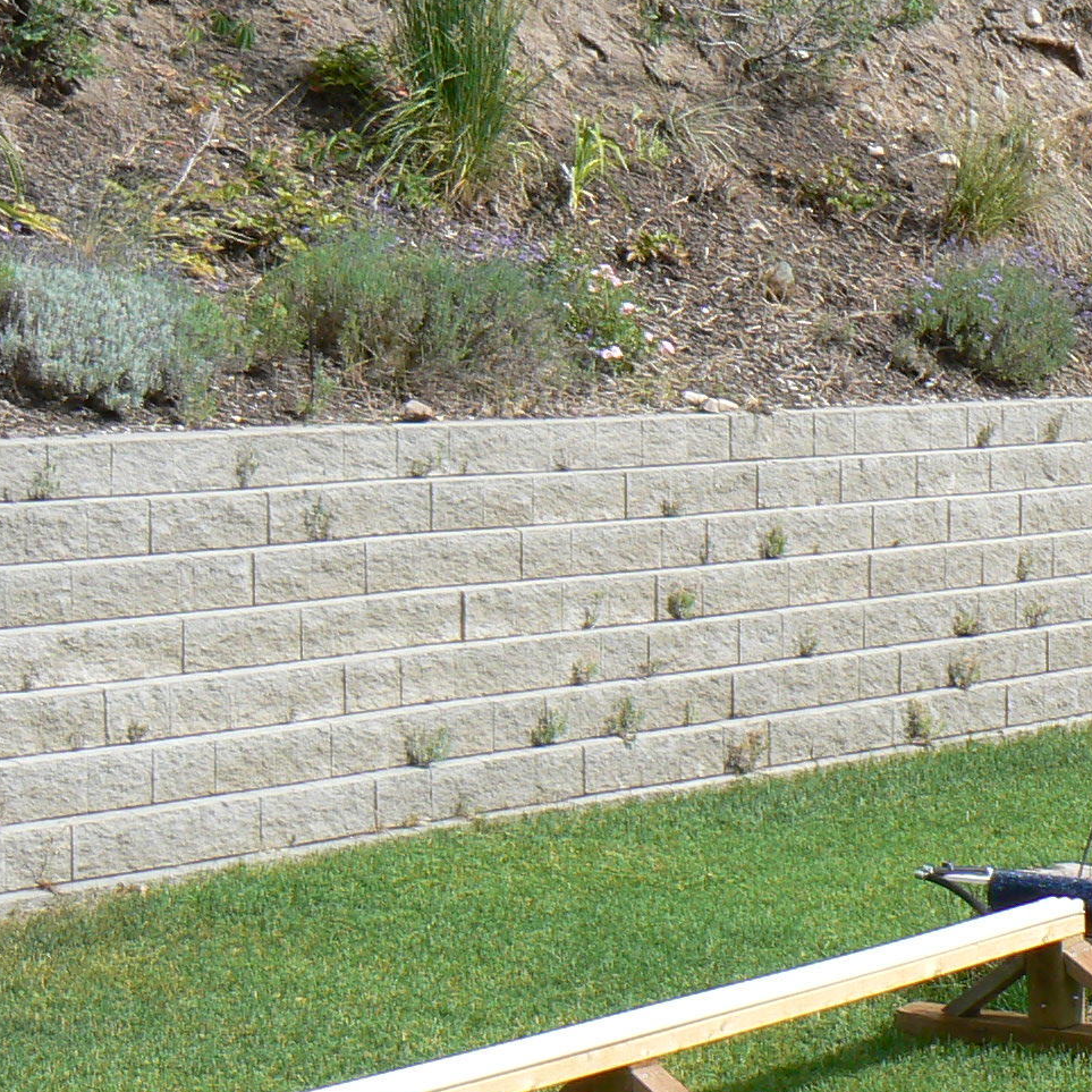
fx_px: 3319
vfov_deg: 18.7
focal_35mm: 93
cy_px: 456
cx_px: 1267
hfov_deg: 17.9
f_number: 5.6
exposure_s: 1/320
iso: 80
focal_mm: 6
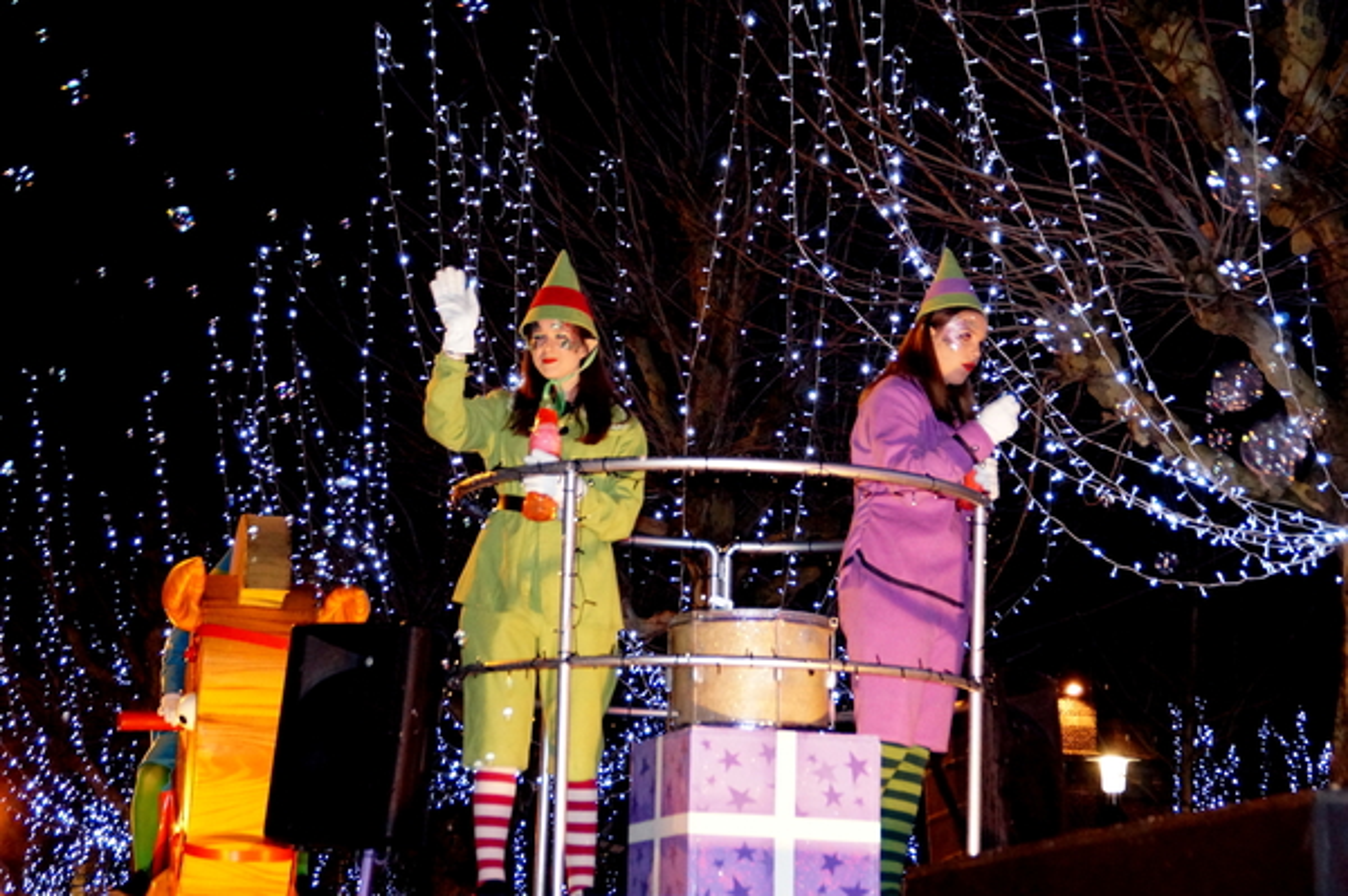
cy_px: 448
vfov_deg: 18.2
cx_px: 674
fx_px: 2806
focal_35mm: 75
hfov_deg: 27.0
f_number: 5
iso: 3200
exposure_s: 1/80
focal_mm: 50
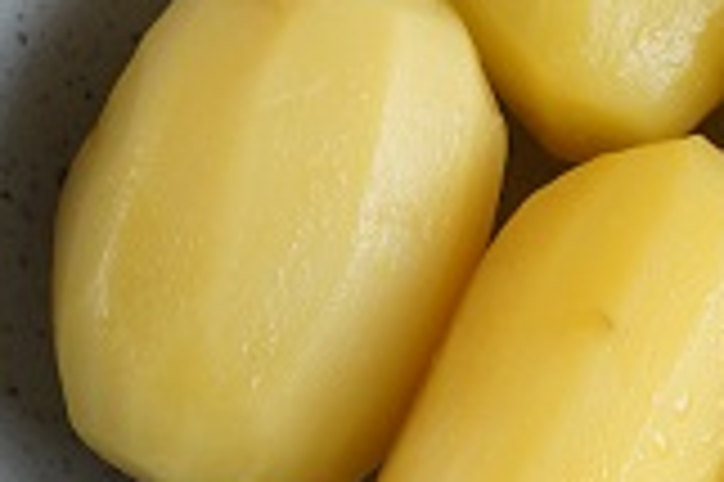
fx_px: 7474
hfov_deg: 5.5
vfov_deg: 3.7
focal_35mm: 372
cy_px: 435
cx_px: 778
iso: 200
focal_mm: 50
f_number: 4
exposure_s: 1/80
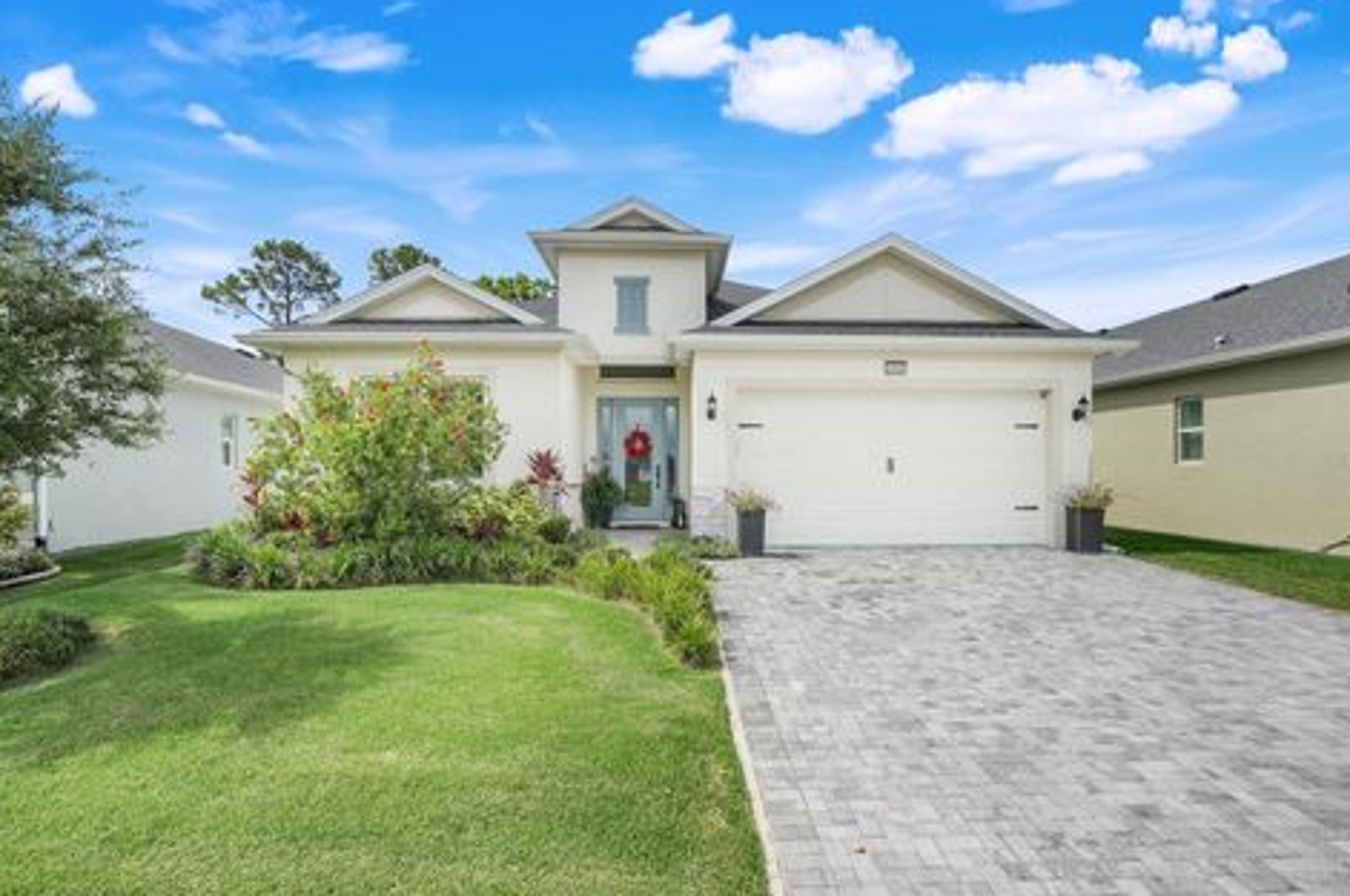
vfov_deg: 70.3
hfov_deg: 93.3
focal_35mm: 17
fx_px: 637
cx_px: 688
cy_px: 459
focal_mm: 16
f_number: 9
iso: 250
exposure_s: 1/800
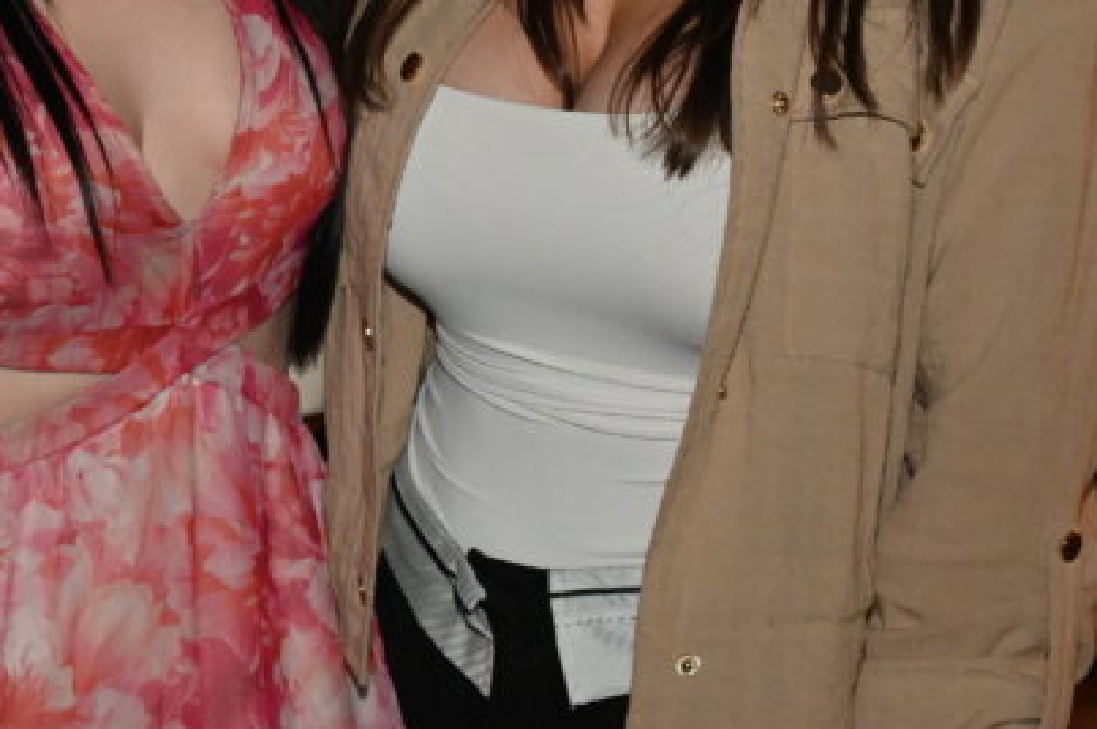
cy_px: 12
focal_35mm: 122
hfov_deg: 16.6
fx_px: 3714
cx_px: 185
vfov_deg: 11.1
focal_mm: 48
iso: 6400
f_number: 5.3
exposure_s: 1/60
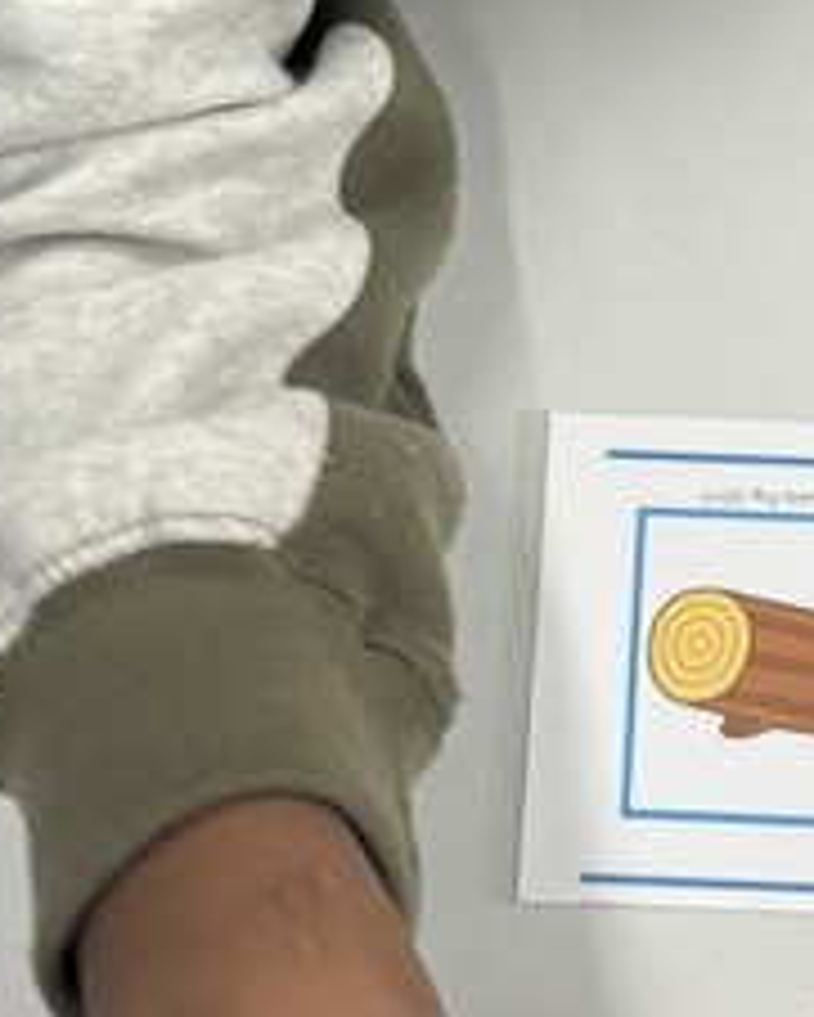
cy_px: 194
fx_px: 3190
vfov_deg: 17.9
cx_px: 724
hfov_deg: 14.4
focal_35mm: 106
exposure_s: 1/120
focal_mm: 6.76
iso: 125
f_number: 1.78
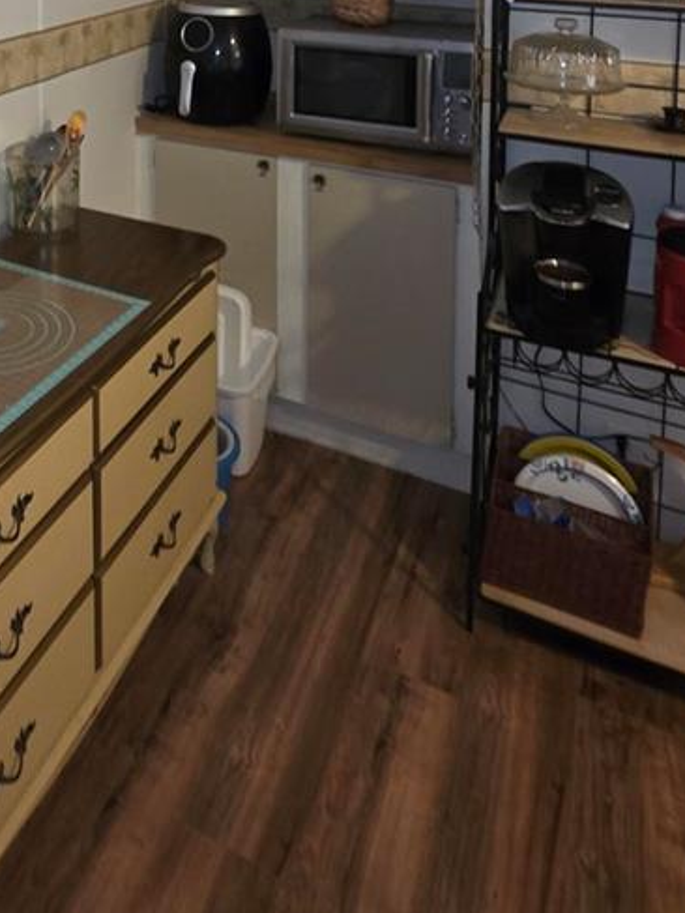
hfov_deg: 40.4
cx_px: 54
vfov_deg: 45.0
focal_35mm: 32
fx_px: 844
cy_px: -60
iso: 1250
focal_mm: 2.2
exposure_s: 1/10.9
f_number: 1.9
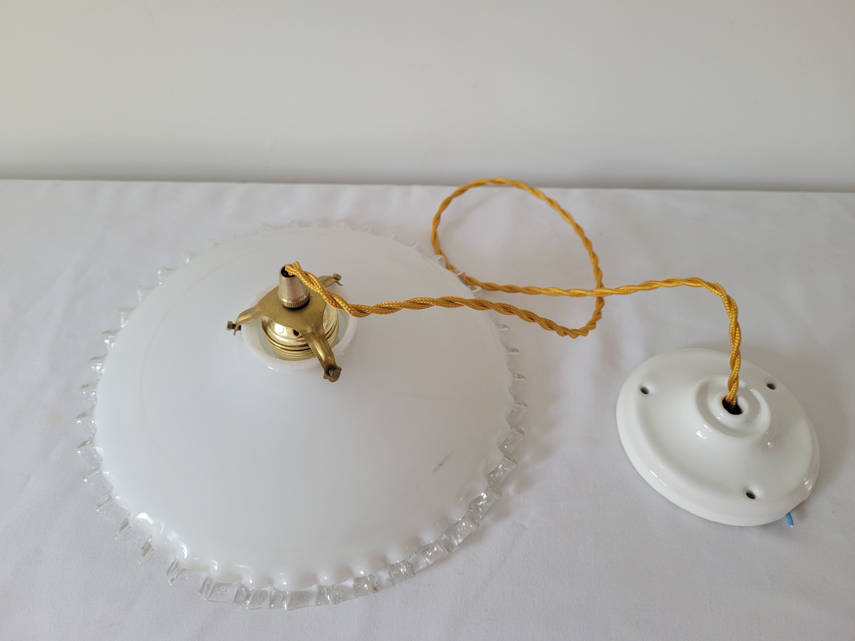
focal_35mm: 26
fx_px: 642
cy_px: 320
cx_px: 428
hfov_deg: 67.3
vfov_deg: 53.1
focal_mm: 5.4
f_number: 1.8
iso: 200
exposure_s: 1/100
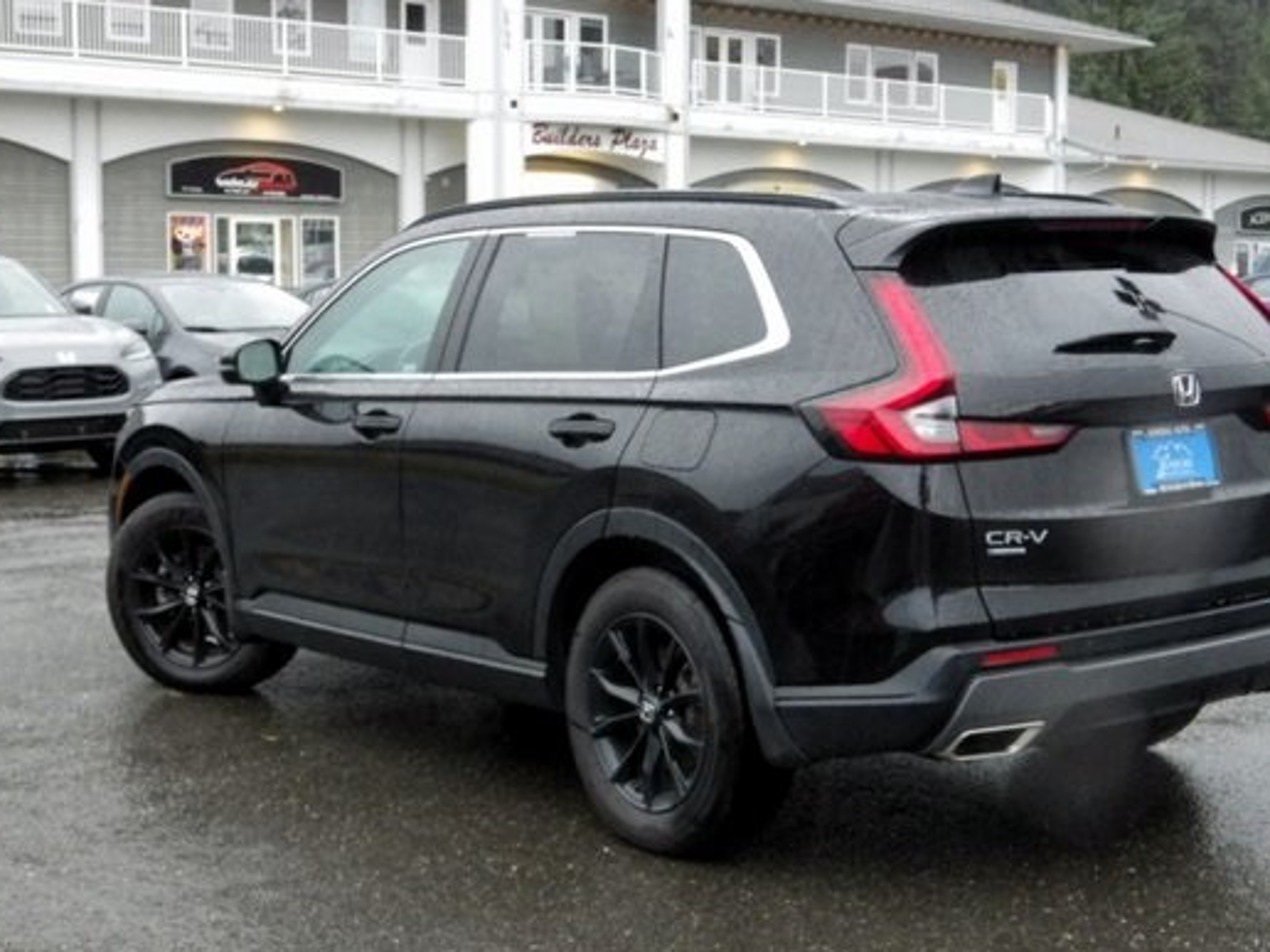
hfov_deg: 31.1
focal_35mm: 62
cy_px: 490
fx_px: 2275
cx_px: 753
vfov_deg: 23.6
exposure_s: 1/60
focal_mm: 9
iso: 800
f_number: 3.8
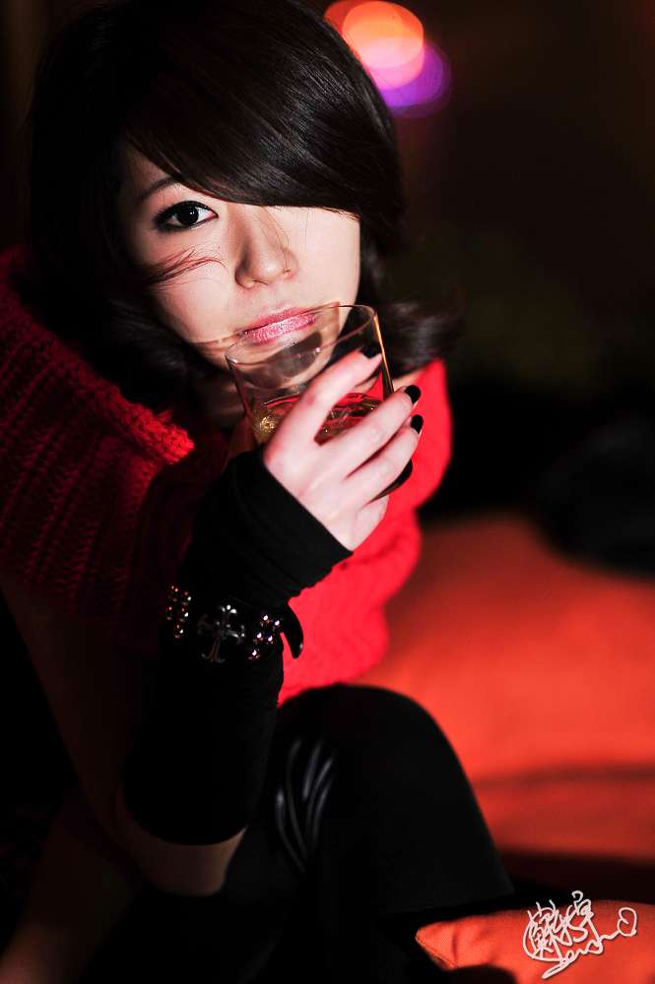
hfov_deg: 16.0
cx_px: 328
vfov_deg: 23.9
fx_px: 2324
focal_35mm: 85
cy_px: 492
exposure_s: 1/30
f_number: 1.8
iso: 400
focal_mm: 85
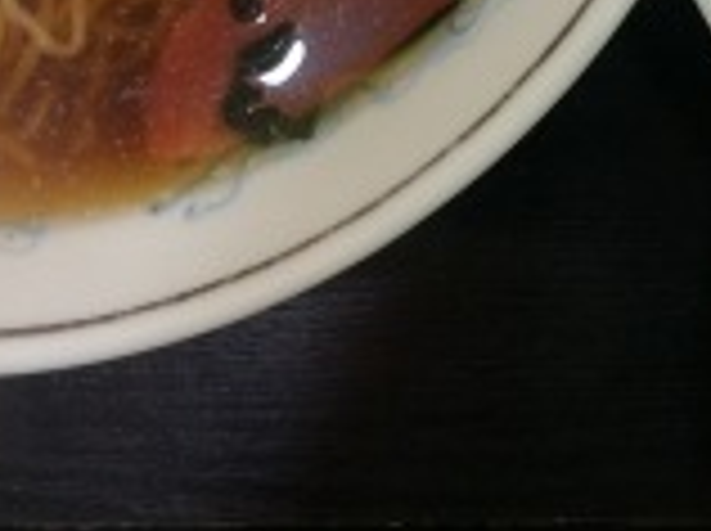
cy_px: -277
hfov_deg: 20.8
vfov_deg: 14.8
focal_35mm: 92
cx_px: 670
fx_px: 1887
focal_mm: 4.15
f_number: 2.2
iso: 100
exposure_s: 1/30
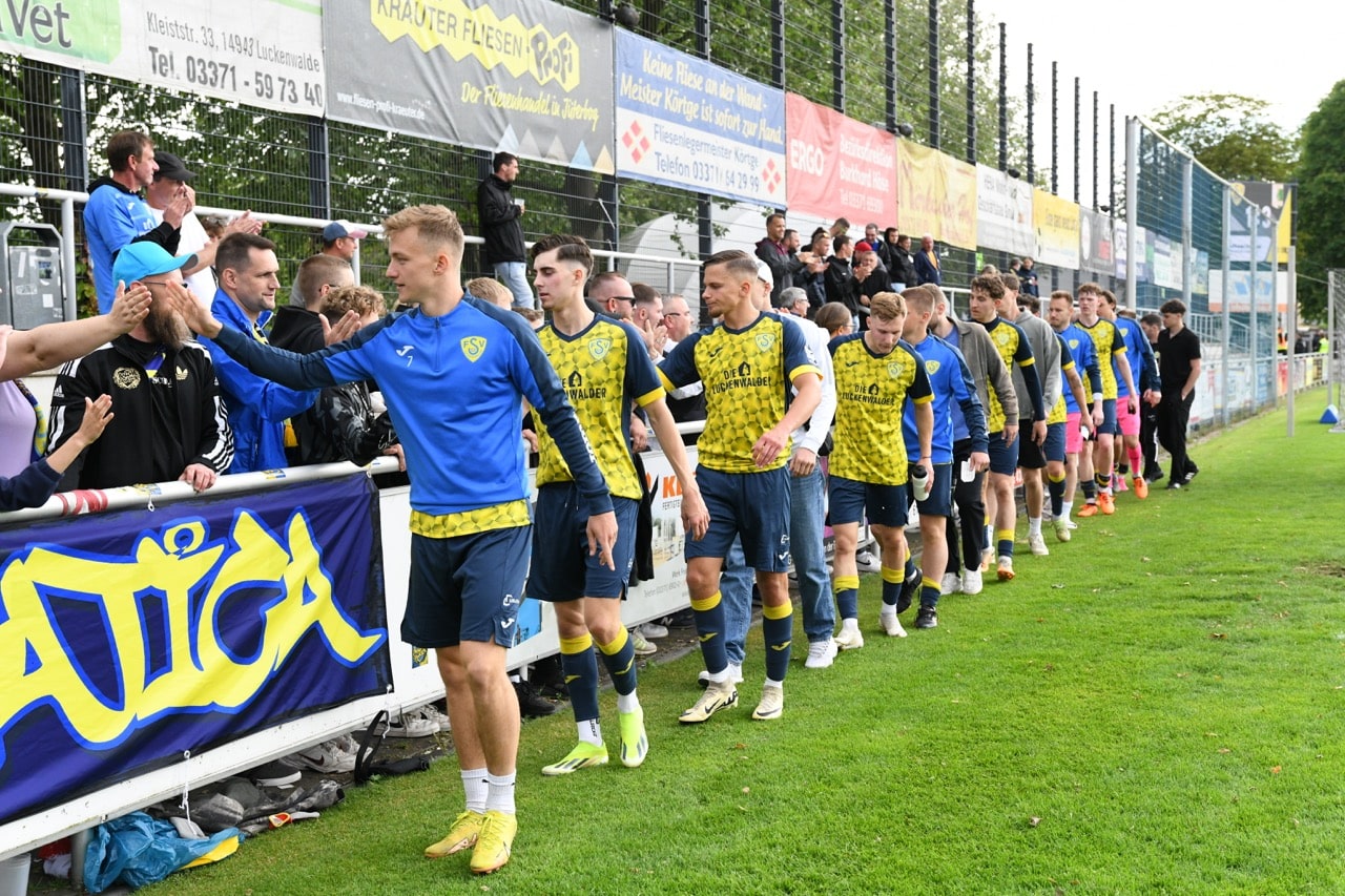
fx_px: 1793
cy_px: 448
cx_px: 672
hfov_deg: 41.1
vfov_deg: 28.1
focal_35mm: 48
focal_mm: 48
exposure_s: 1/1600
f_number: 5
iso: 2000
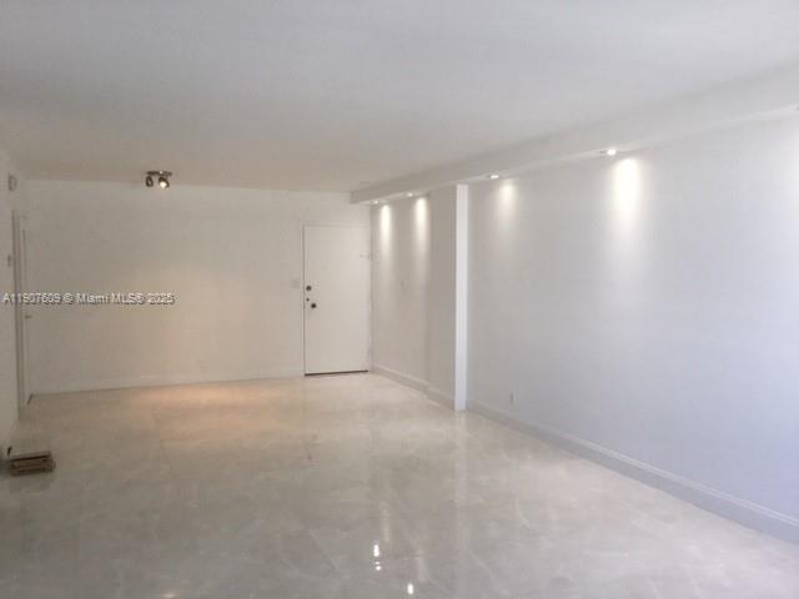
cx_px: 400
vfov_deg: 45.4
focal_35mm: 31
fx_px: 716
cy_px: 300
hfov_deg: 58.4
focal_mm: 3.3
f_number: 2.4
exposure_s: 1/40
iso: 32
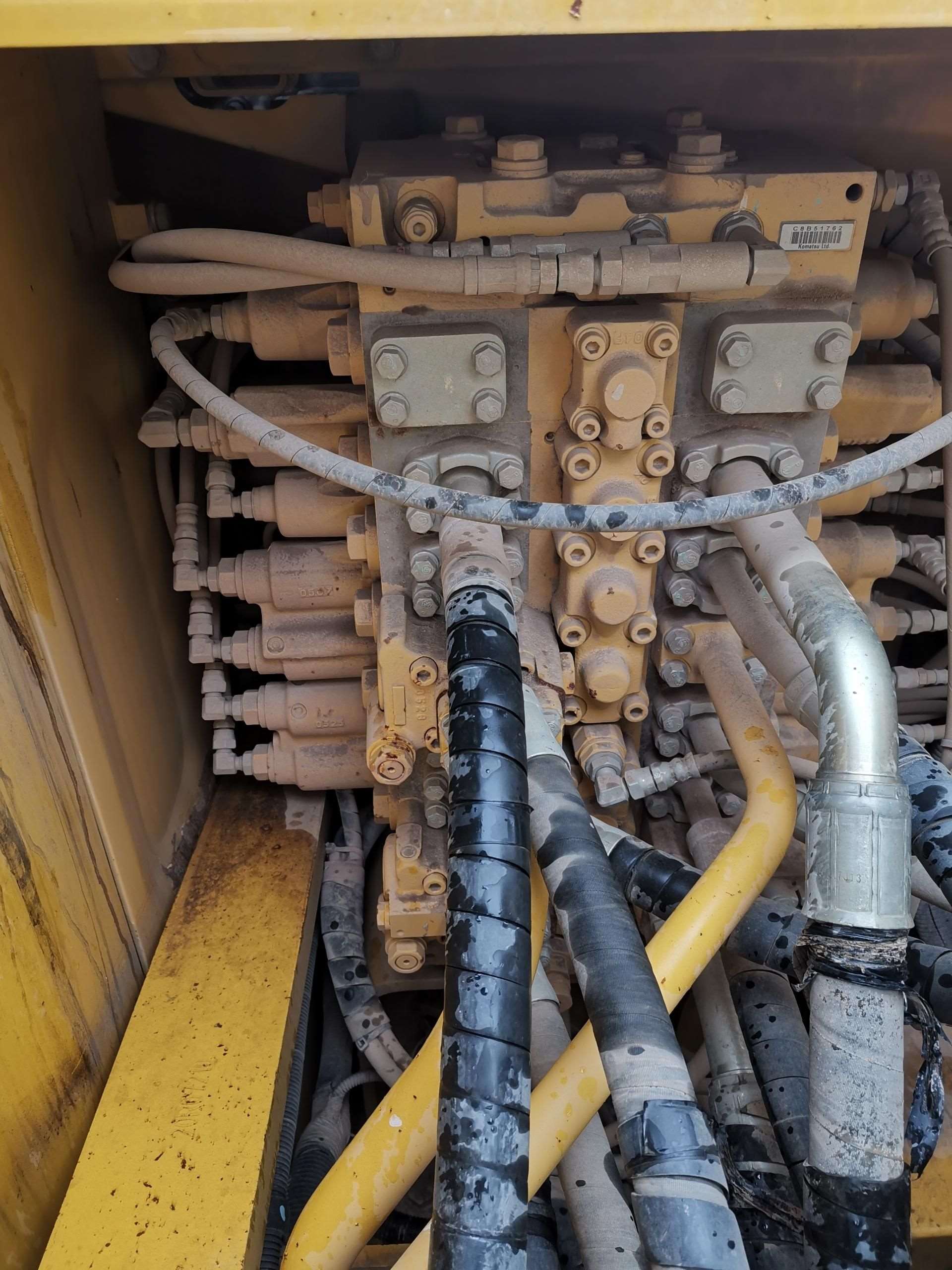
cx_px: 476
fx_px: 990
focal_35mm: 27
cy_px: 635
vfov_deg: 65.3
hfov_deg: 51.4
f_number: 1.8
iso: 50
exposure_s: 1/133
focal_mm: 4.75
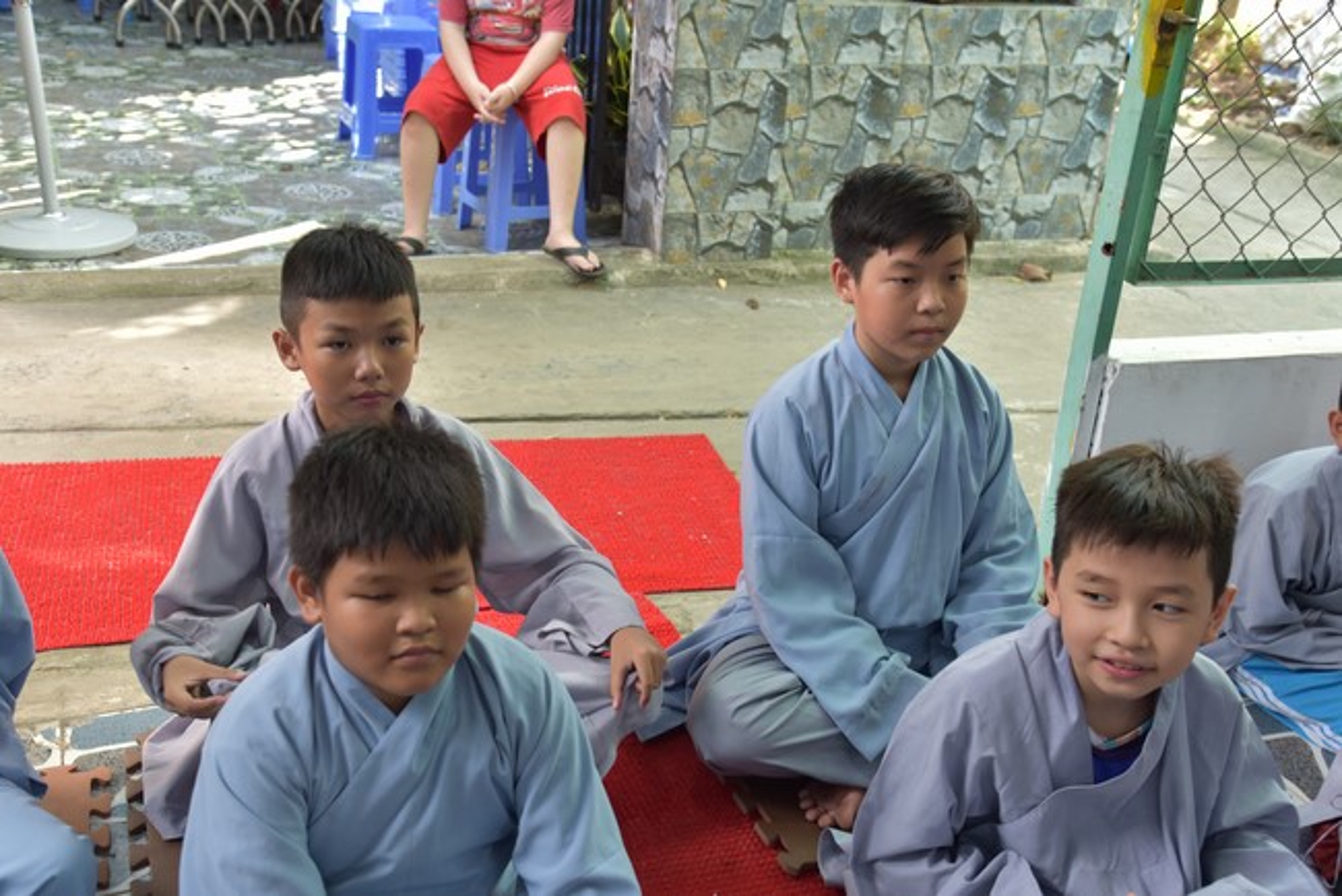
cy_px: 448
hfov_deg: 48.4
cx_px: 671
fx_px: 1492
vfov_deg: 33.4
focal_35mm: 40
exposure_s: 1/100
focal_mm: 40
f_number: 5
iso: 400
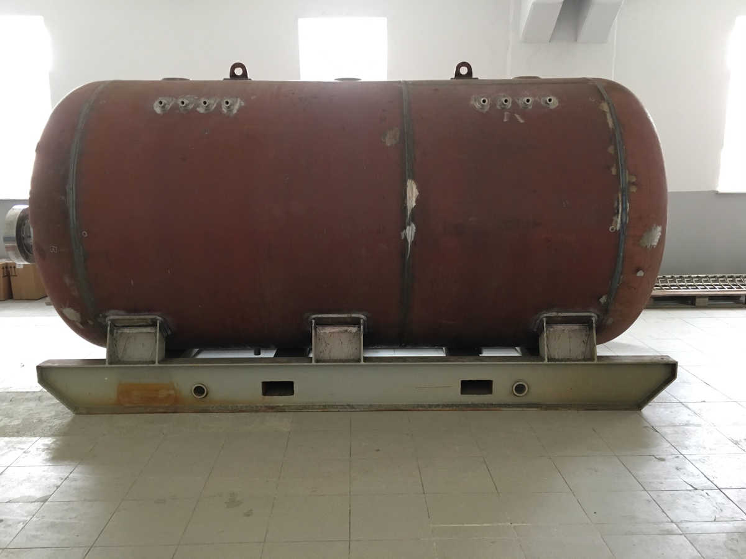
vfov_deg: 48.2
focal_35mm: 29
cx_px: 373
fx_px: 625
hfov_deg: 61.7
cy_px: 280
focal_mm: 4.15
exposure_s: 1/33
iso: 160
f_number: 2.2
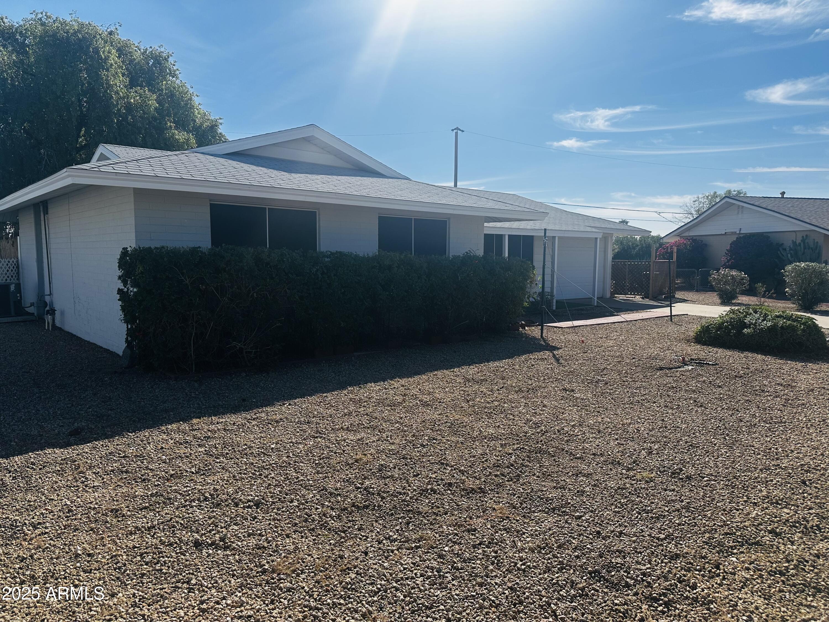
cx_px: 414
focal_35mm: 24
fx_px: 575
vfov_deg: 56.8
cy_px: 311
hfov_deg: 71.6
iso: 80
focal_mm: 6.86
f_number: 1.78
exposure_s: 1/7042
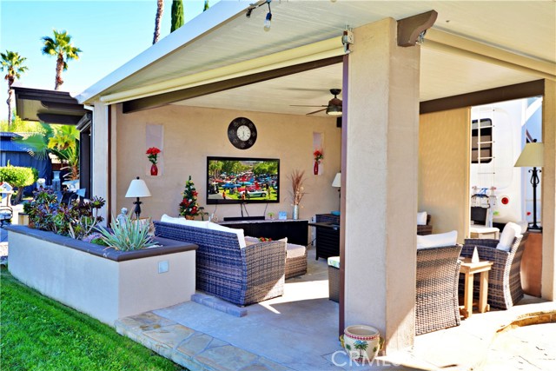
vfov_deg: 49.6
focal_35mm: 26
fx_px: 402
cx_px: 278
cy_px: 186
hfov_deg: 69.4
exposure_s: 1/200
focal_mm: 26
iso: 125
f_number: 4.5
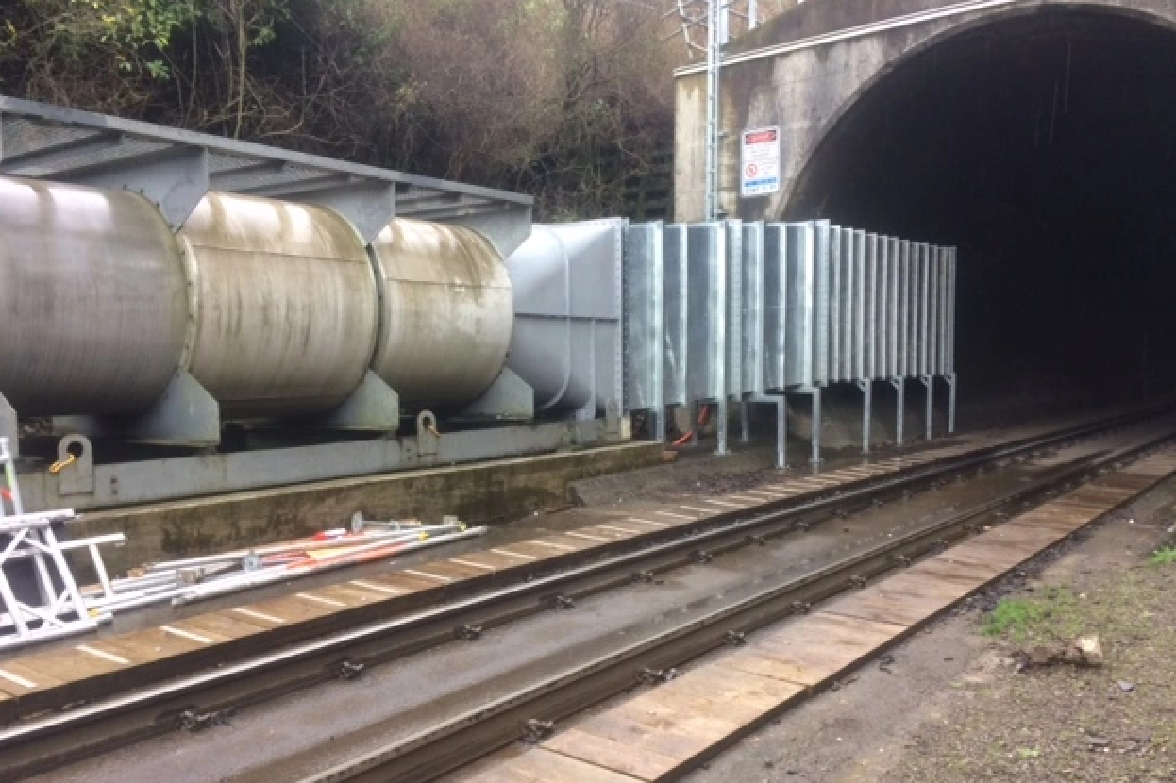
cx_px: 578
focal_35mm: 31
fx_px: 1012
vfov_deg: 42.3
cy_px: 432
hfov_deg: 60.3
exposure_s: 1/33
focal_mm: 4.15
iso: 32
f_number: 2.2
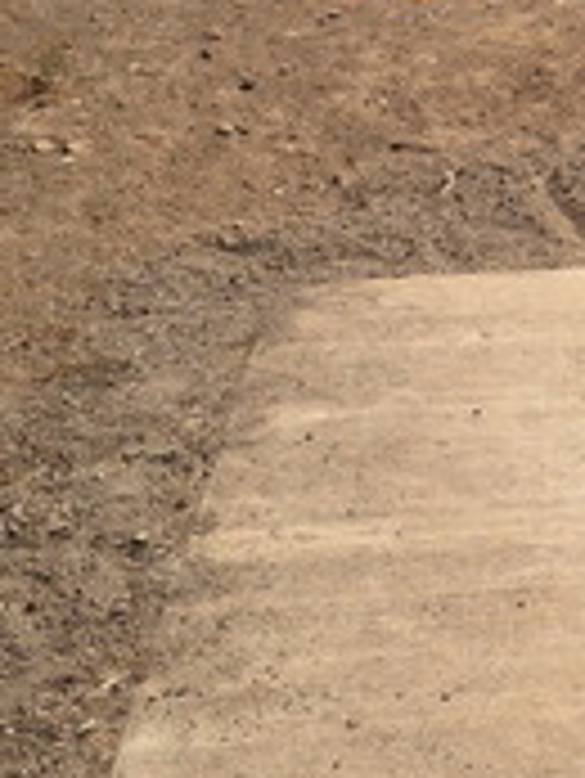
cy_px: 103
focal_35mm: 97
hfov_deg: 14.7
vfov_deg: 19.9
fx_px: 2183
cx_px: 720
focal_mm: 4.28
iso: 64
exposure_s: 1/1972
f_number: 2.4
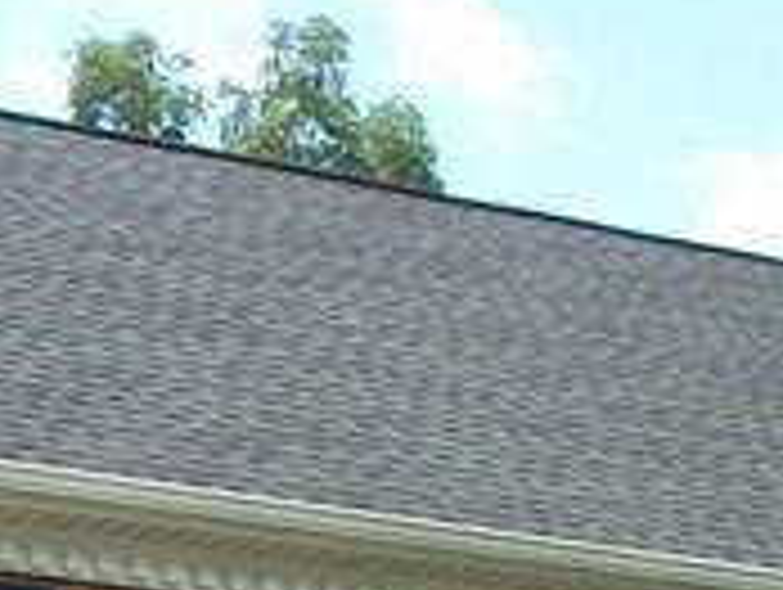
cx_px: -436
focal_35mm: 188
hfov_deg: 10.1
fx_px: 4258
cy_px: 1306
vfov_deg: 7.5
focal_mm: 5.7
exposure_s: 1/50
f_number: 8.8
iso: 80
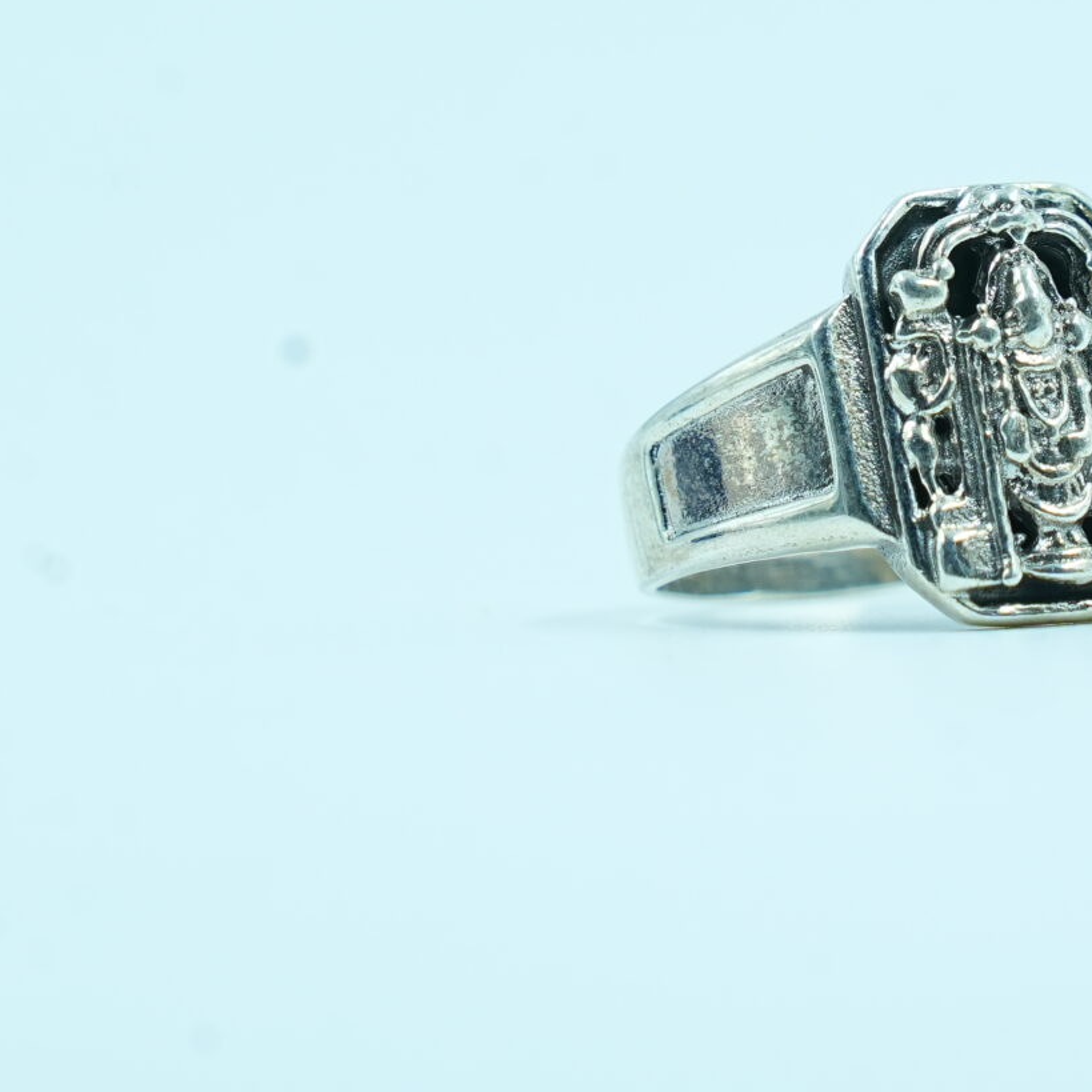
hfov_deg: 6.3
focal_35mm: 279
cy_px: 257
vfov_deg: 6.3
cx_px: 935
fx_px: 9958
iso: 400
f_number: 9
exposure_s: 1/125
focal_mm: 105
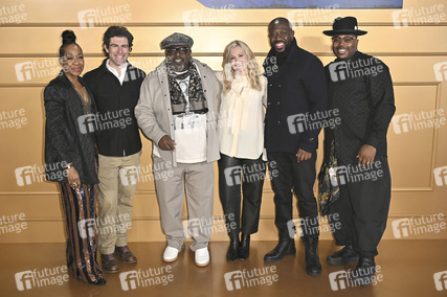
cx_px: 224
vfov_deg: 35.9
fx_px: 459
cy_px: 147
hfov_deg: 51.9
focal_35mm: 37
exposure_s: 1/320
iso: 2000
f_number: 2.8
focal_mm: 35
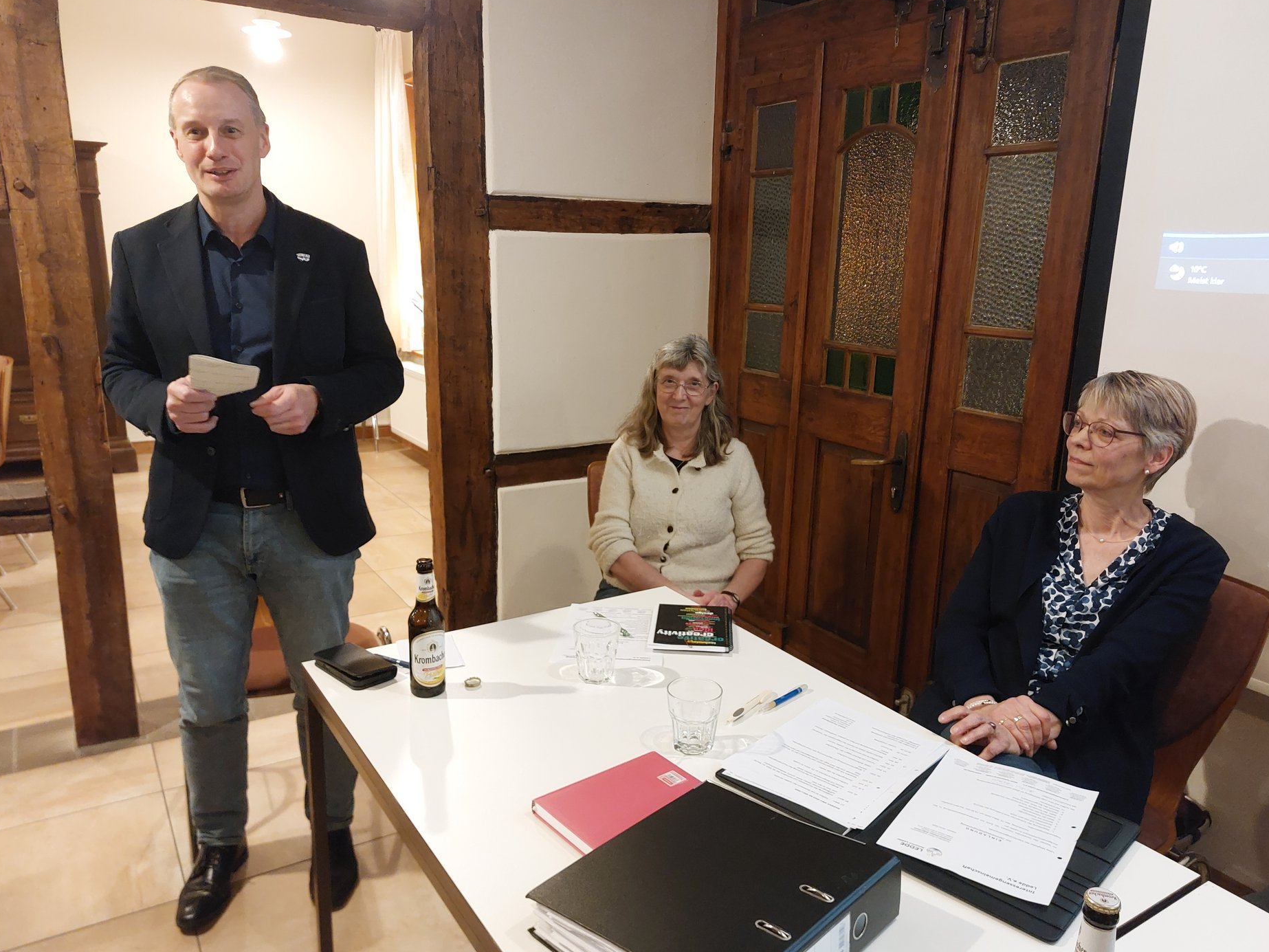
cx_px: 656
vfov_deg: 53.1
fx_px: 953
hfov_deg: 67.3
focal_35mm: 26
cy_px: 485
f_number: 1.8
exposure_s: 1/25
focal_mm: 5.23
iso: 640
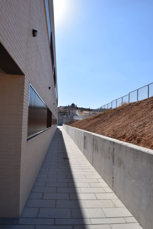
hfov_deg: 47.9
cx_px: 76
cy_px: 114
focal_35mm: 27
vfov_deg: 67.4
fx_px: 172
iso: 200
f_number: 11
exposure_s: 1/500
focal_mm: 18
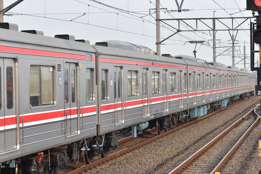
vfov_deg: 13.0
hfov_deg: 19.5
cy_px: 87
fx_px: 761
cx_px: 130
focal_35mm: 105
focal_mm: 70
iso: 800
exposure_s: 1/800
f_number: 5.6
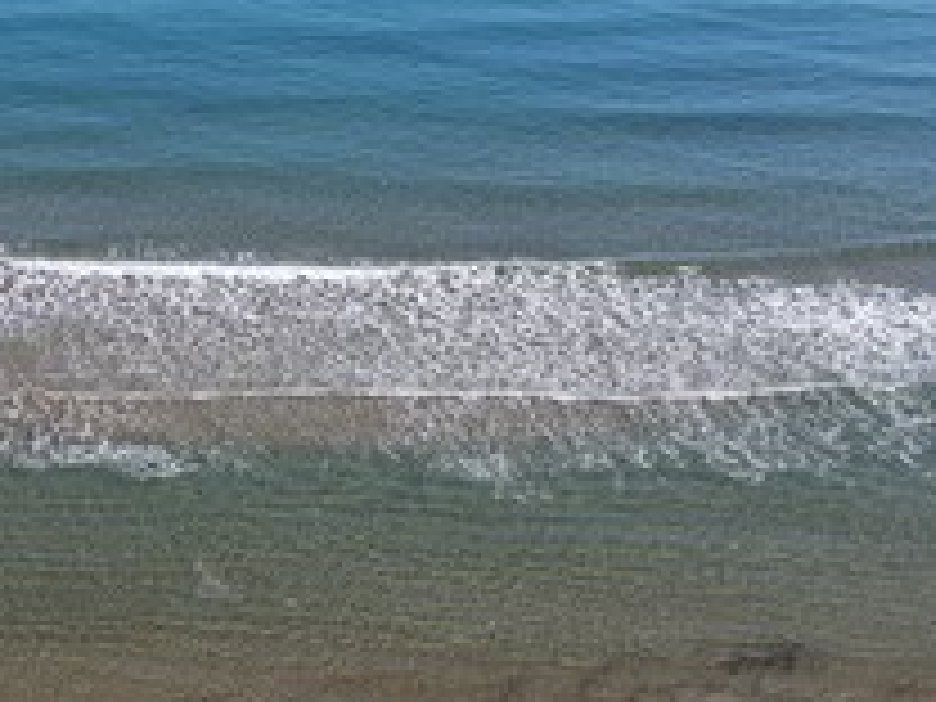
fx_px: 1433
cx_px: 86
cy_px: 209
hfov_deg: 34.1
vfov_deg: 27.3
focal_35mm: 53
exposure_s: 1/640
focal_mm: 4.5
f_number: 2.8
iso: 100
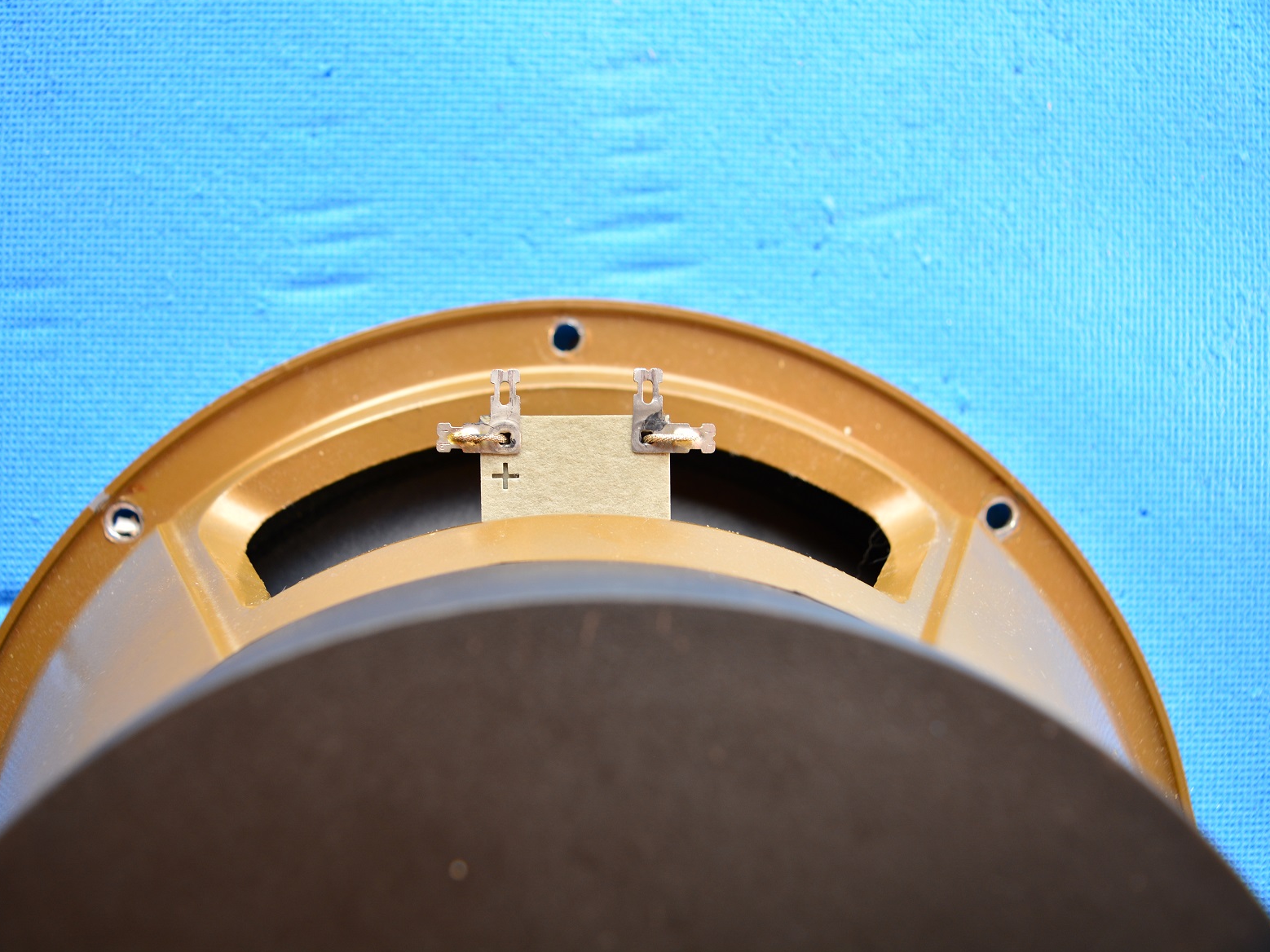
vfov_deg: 46.8
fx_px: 1100
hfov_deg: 59.9
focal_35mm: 30
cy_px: 467
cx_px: 578
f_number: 3.5
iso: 100
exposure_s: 1/30
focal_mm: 18
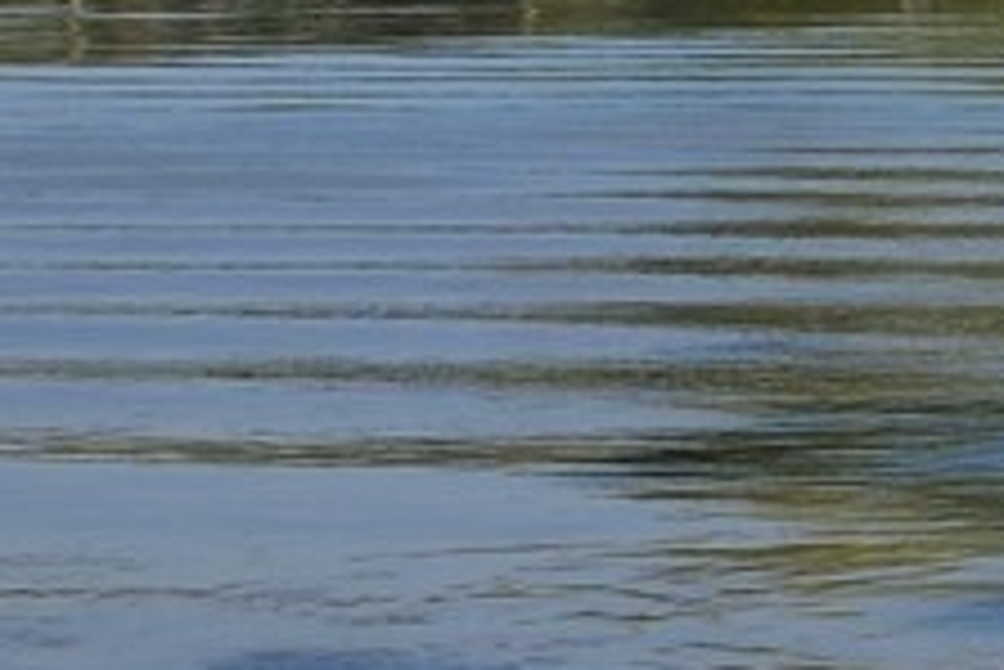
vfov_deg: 5.0
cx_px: 3377
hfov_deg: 6.6
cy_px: -418
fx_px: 7590
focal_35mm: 272
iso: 200
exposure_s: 1/250
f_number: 14
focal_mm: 38
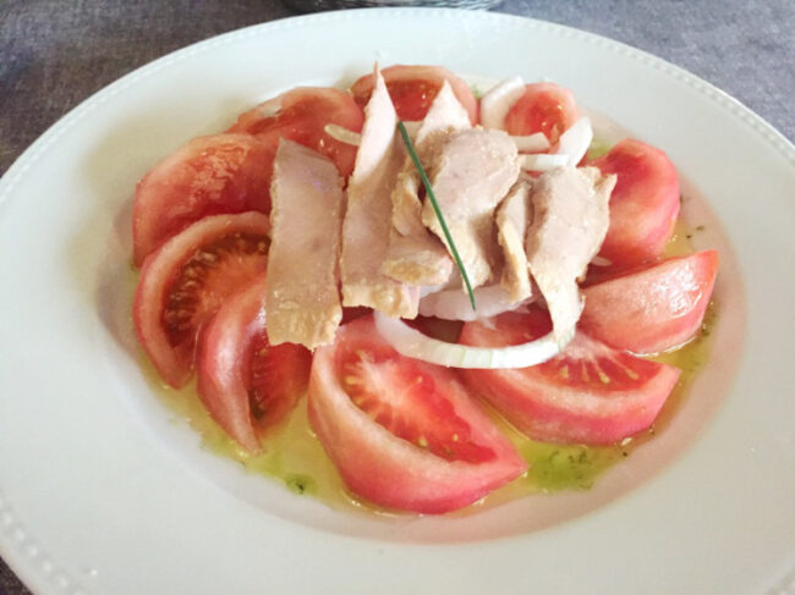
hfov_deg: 61.7
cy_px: 298
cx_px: 398
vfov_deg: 48.2
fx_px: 666
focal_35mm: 29
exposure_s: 1/17
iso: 400
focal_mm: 4.15
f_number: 2.2
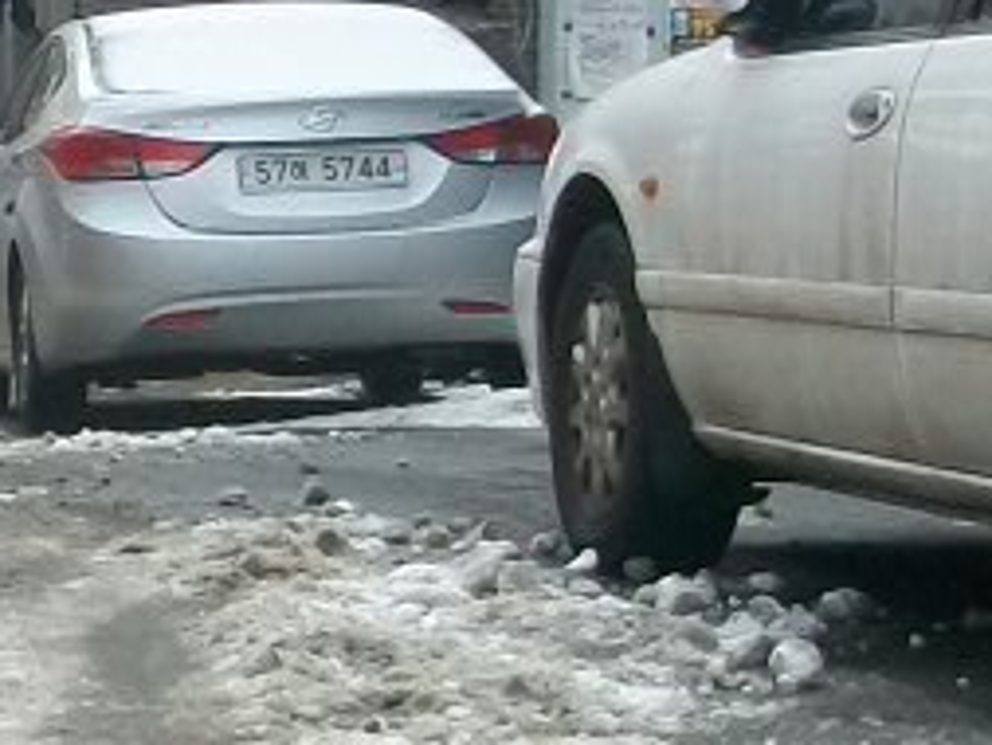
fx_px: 4931
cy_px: 180
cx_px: -674
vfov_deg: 8.6
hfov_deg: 10.9
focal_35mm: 172
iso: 80
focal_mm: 5.7
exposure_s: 1/320
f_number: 2.8
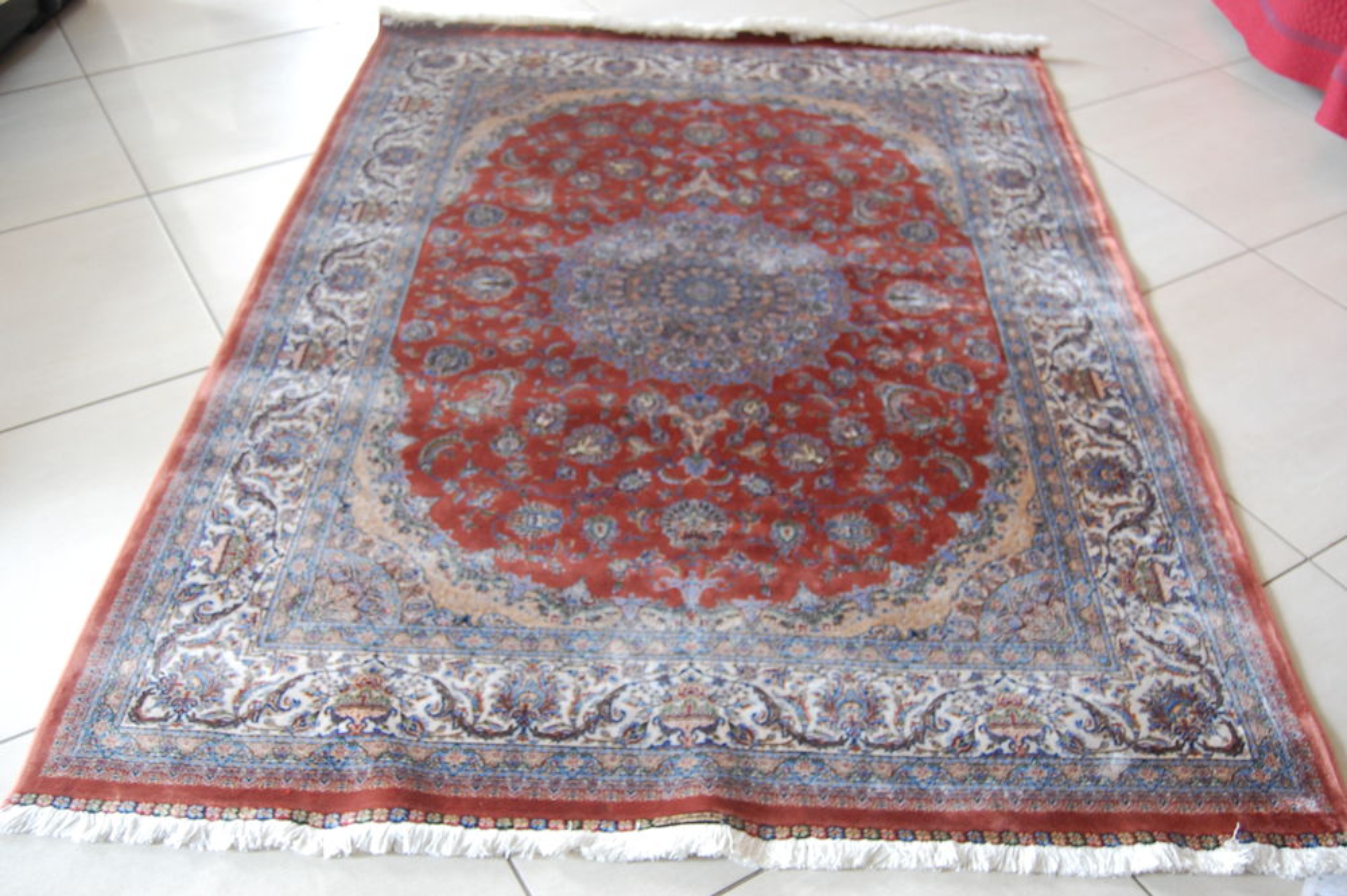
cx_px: 674
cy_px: 448
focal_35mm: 36
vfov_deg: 36.8
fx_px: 1346
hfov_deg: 53.2
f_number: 4
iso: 800
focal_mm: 24
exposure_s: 1/10
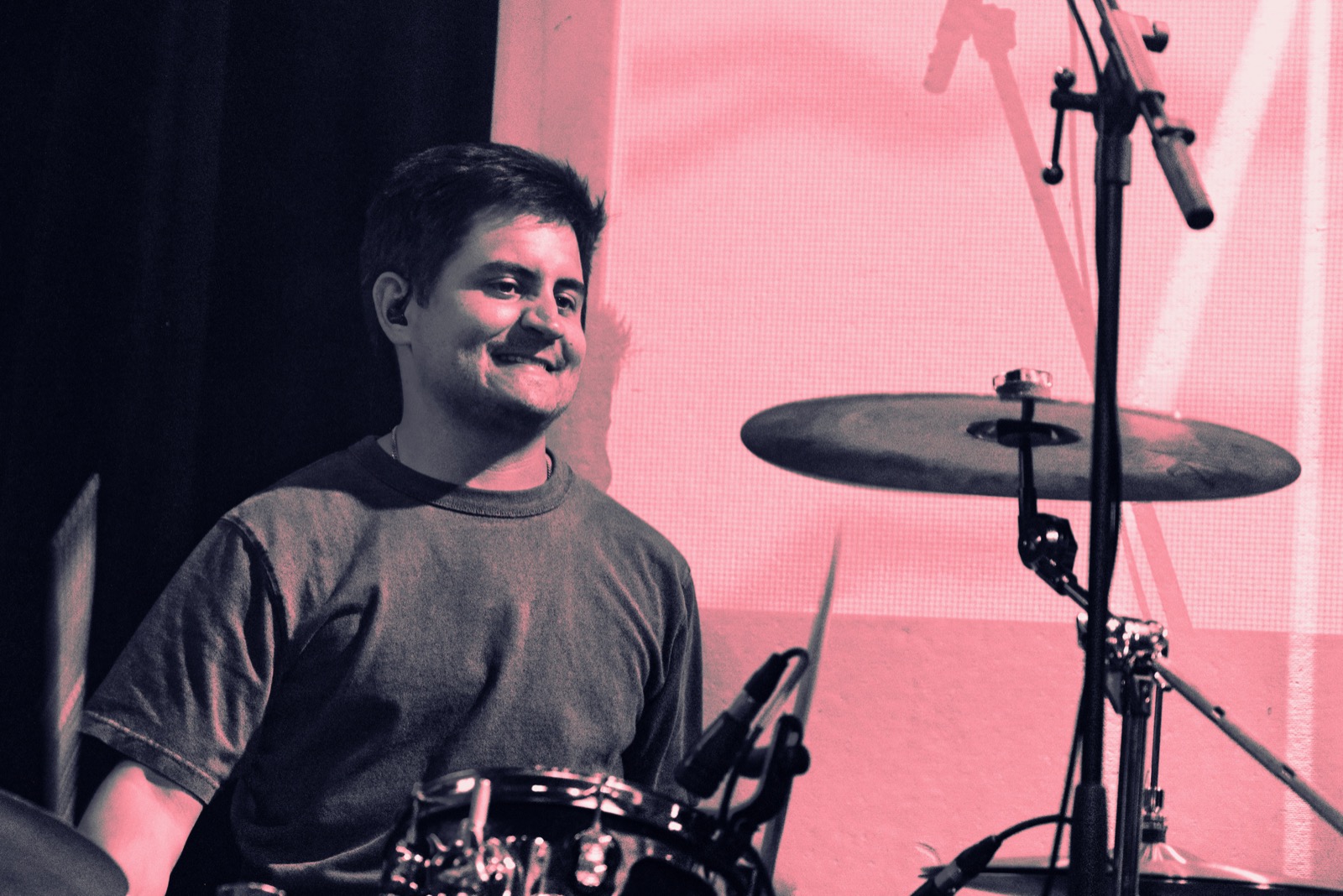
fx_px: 4180
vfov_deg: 12.2
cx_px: 672
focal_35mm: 112
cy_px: 448
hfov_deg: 18.3
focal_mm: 74.4
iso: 5000
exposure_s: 1/160
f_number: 2.8
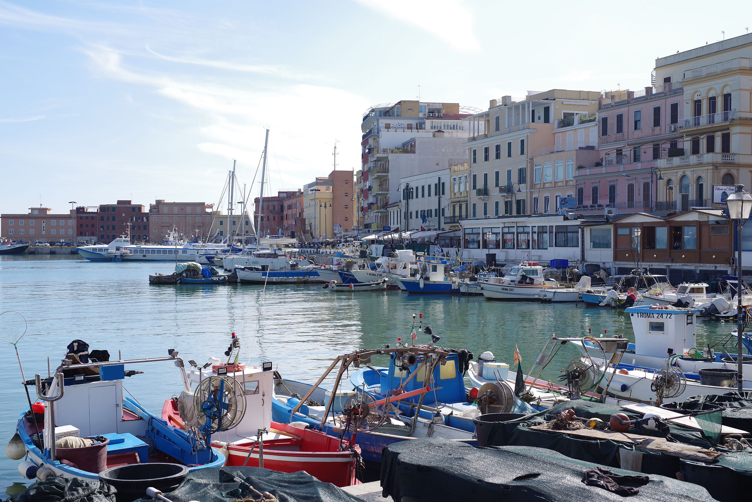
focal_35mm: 50
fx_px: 1045
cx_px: 376
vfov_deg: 27.0
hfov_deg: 39.6
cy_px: 251
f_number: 6.3
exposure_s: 1/250
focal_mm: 50
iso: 100
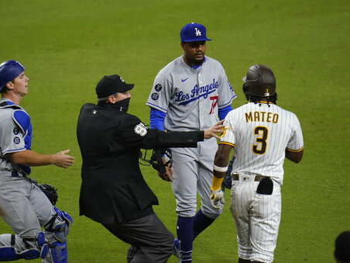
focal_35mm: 610
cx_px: 180
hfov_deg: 3.3
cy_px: 132
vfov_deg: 2.4
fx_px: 6168
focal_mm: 560
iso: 4000
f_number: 4
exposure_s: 1/2000
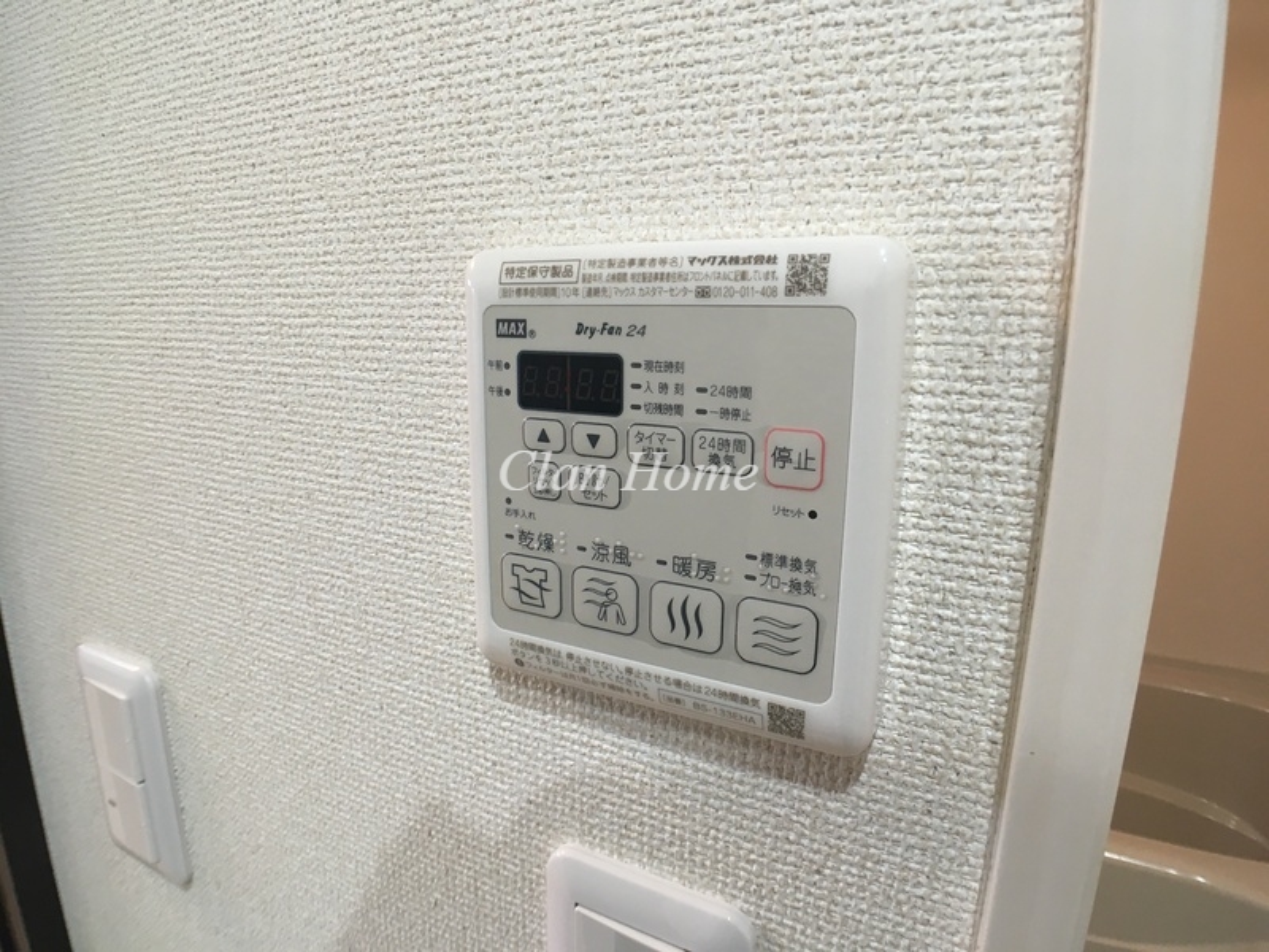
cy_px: 476
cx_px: 634
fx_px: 1063
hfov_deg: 61.7
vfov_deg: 48.2
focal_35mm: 29
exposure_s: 1/30
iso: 64
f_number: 2.2
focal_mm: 4.15
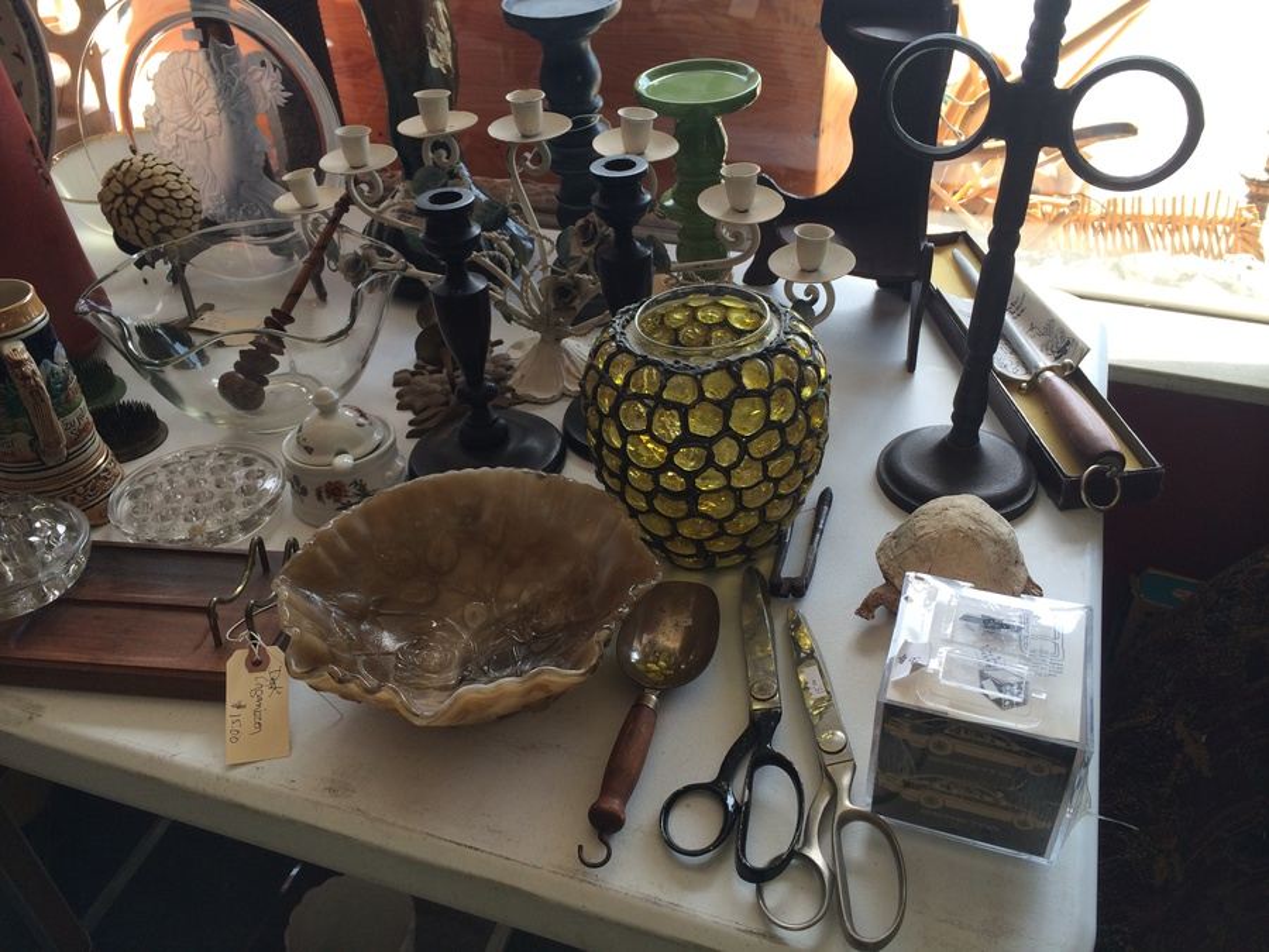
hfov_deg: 60.0
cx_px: 634
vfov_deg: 46.8
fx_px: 1100
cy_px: 476
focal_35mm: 30
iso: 32
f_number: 2.2
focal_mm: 4.12
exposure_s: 1/175
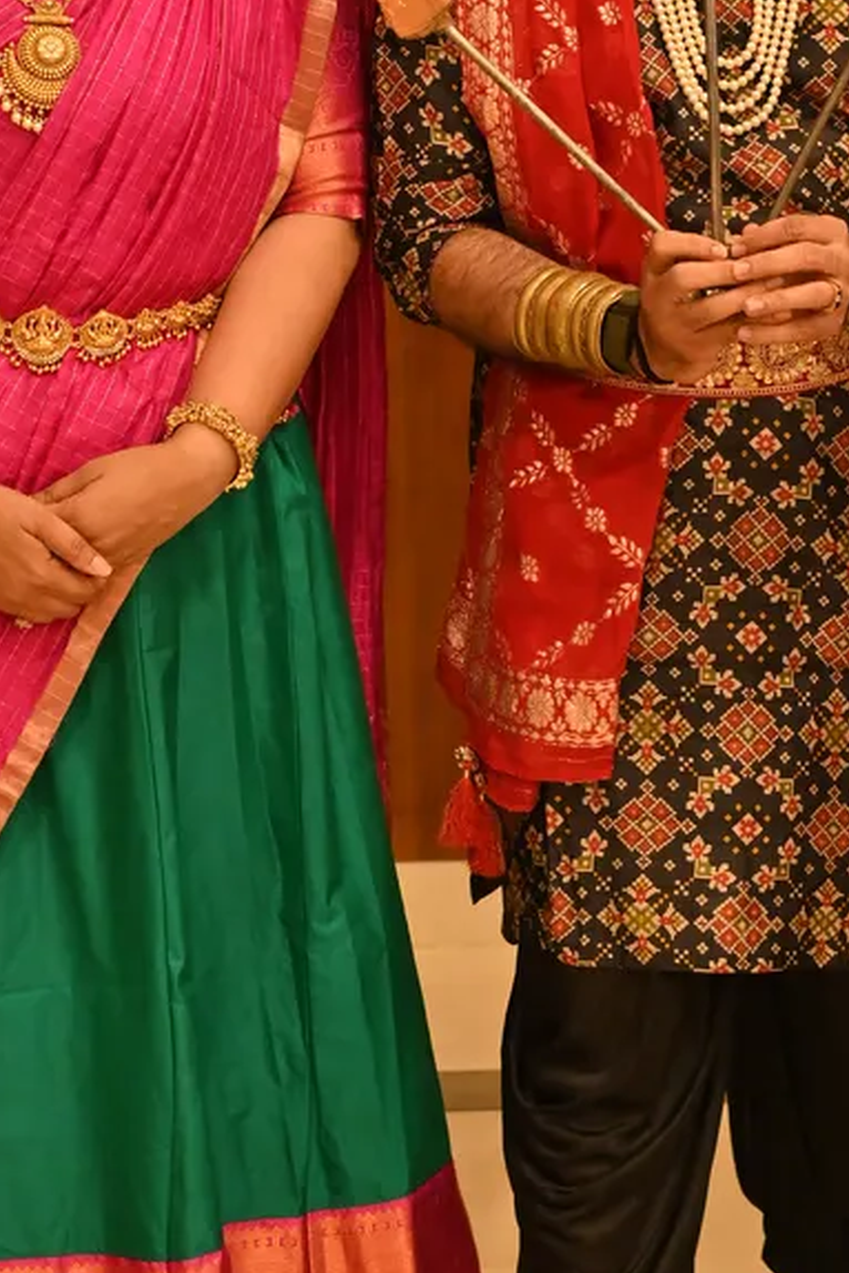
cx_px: 656
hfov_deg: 11.7
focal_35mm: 117
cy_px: 113
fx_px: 4136
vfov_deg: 17.2
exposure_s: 1/200
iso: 1250
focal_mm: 35
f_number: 2.2
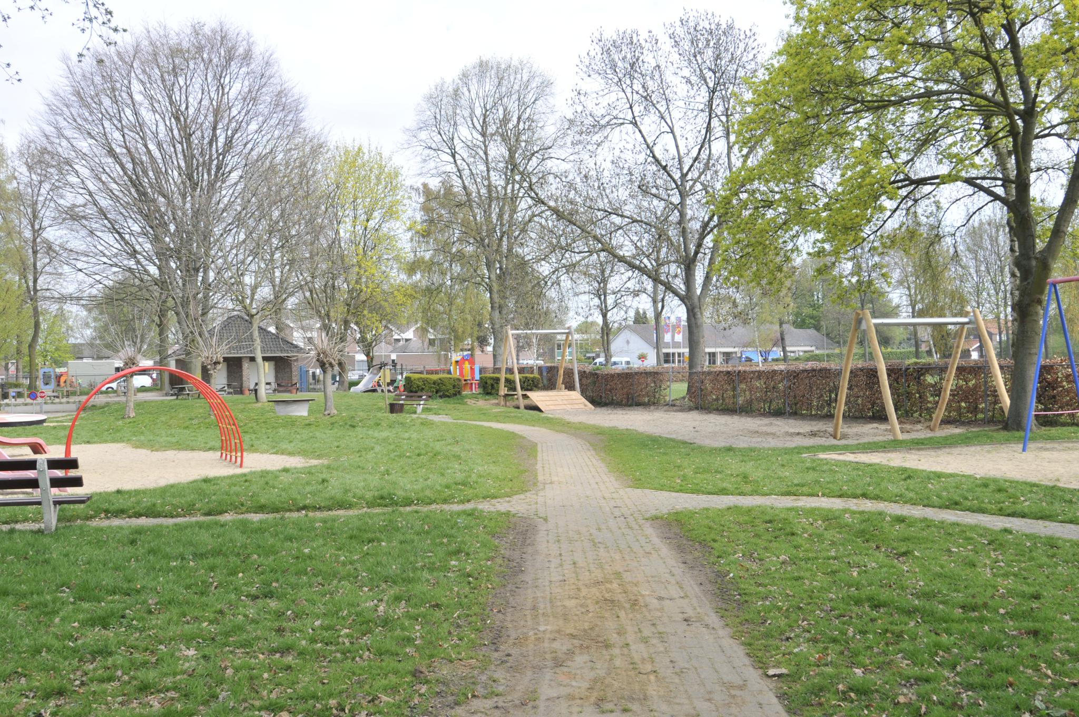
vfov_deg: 36.8
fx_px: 1078
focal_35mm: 36
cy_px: 358
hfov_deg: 53.2
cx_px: 540
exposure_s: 1/200
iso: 200
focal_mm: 24
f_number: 9
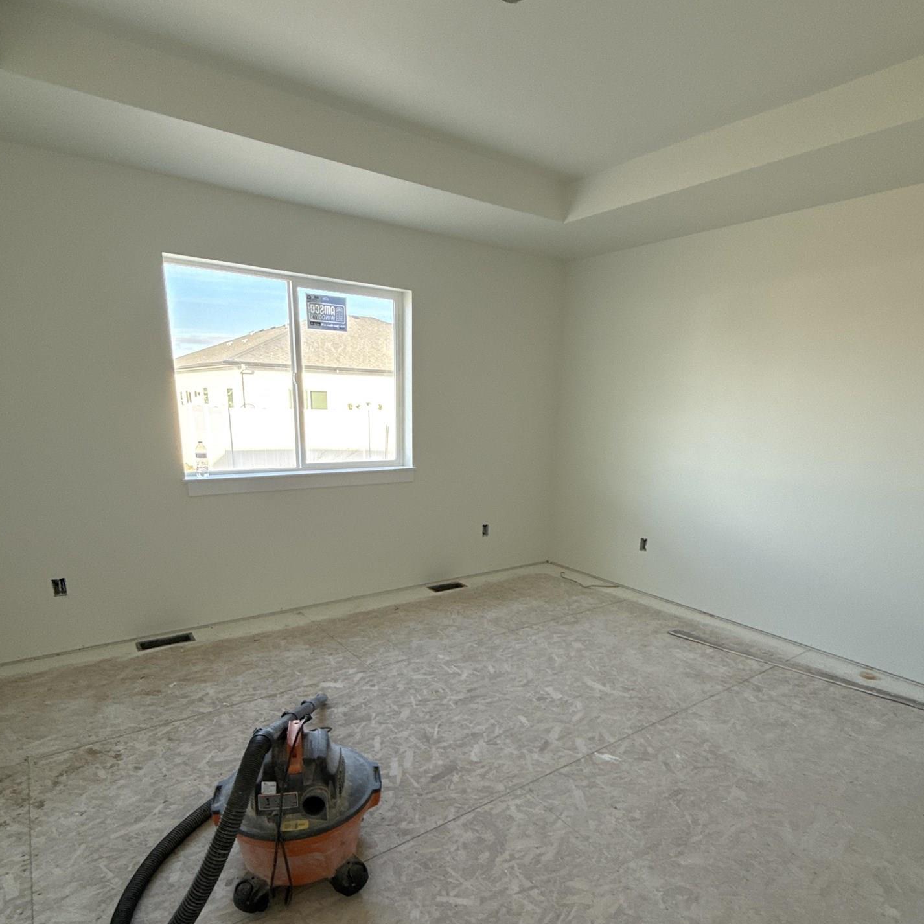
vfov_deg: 74.0
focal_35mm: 20
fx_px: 604
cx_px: 482
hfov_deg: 74.8
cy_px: 557
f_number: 2.2
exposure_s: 1/99
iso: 160
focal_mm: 2.22
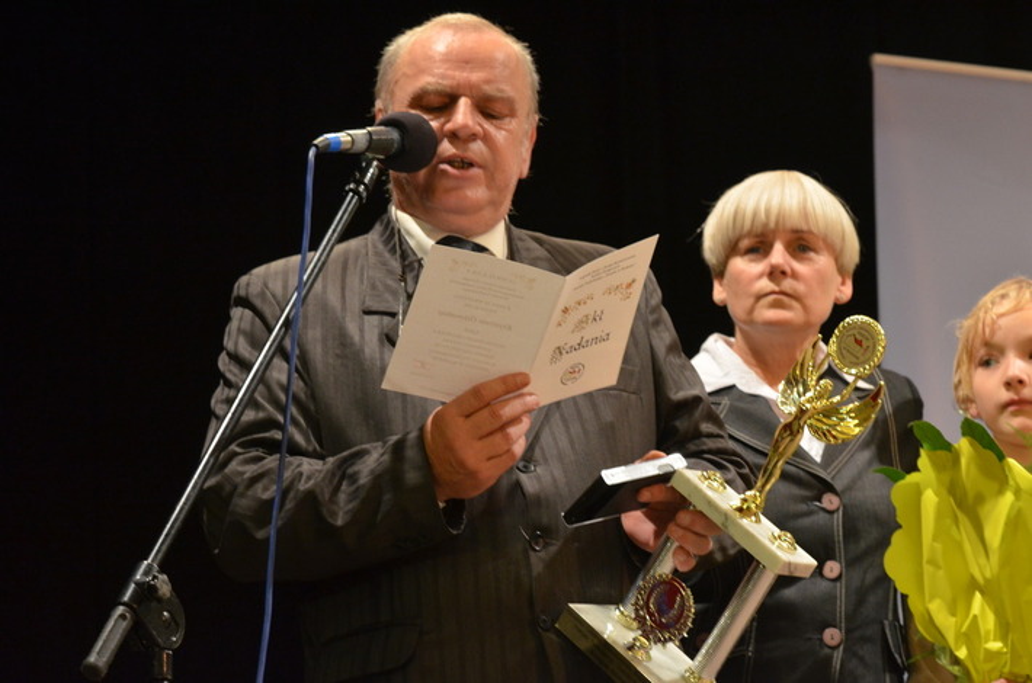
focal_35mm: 150
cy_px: 342
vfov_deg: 9.1
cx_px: 516
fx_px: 4290
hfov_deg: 13.7
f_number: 6.3
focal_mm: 100
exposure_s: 1/40
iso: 1600
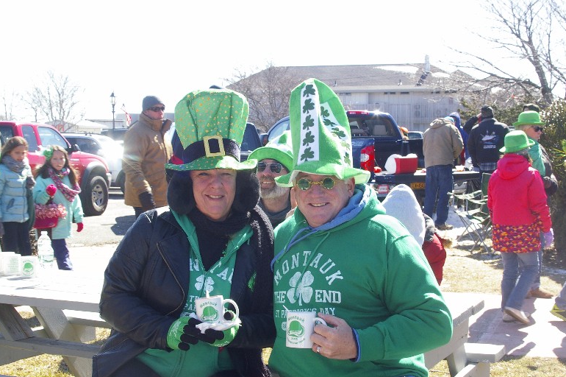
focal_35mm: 53
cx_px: 292
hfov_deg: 37.5
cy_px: 189
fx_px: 833
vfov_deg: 25.5
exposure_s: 1/90
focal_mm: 34
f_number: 16
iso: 400
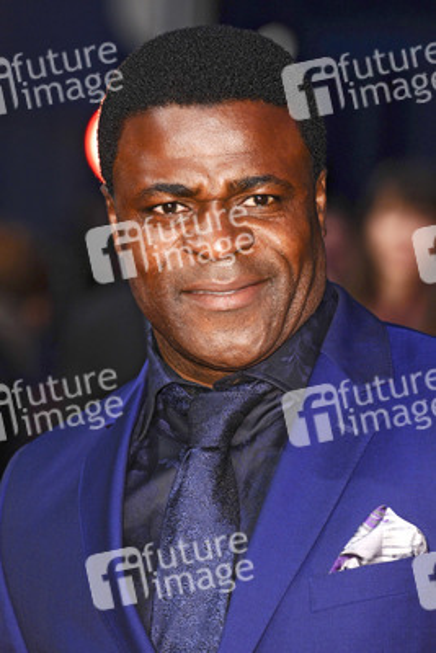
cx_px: 218
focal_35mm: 202
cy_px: 326
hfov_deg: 6.8
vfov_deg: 10.2
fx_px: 3675
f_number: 4.5
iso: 320
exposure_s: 1/200
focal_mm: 135
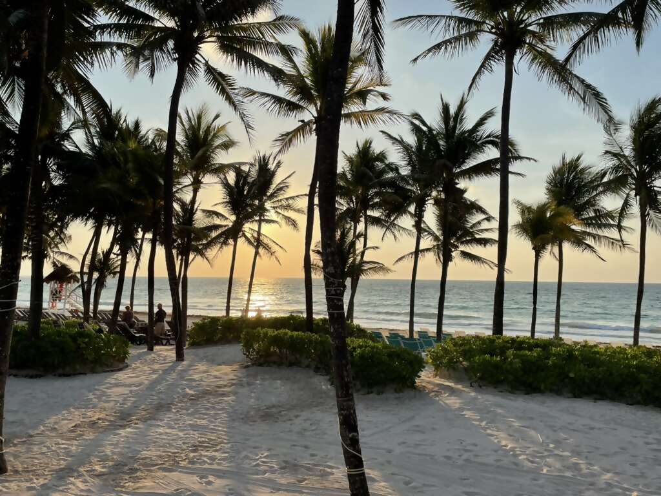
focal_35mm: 26
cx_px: 330
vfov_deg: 53.1
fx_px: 496
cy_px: 248
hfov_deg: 67.3
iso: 32
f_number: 1.6
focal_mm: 4.2
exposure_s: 1/4132
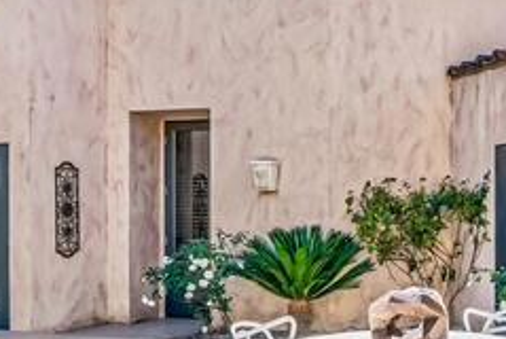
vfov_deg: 23.0
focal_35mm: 59
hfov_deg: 32.9
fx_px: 830
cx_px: 411
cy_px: 225
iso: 200
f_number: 9
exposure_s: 1/250
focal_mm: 22
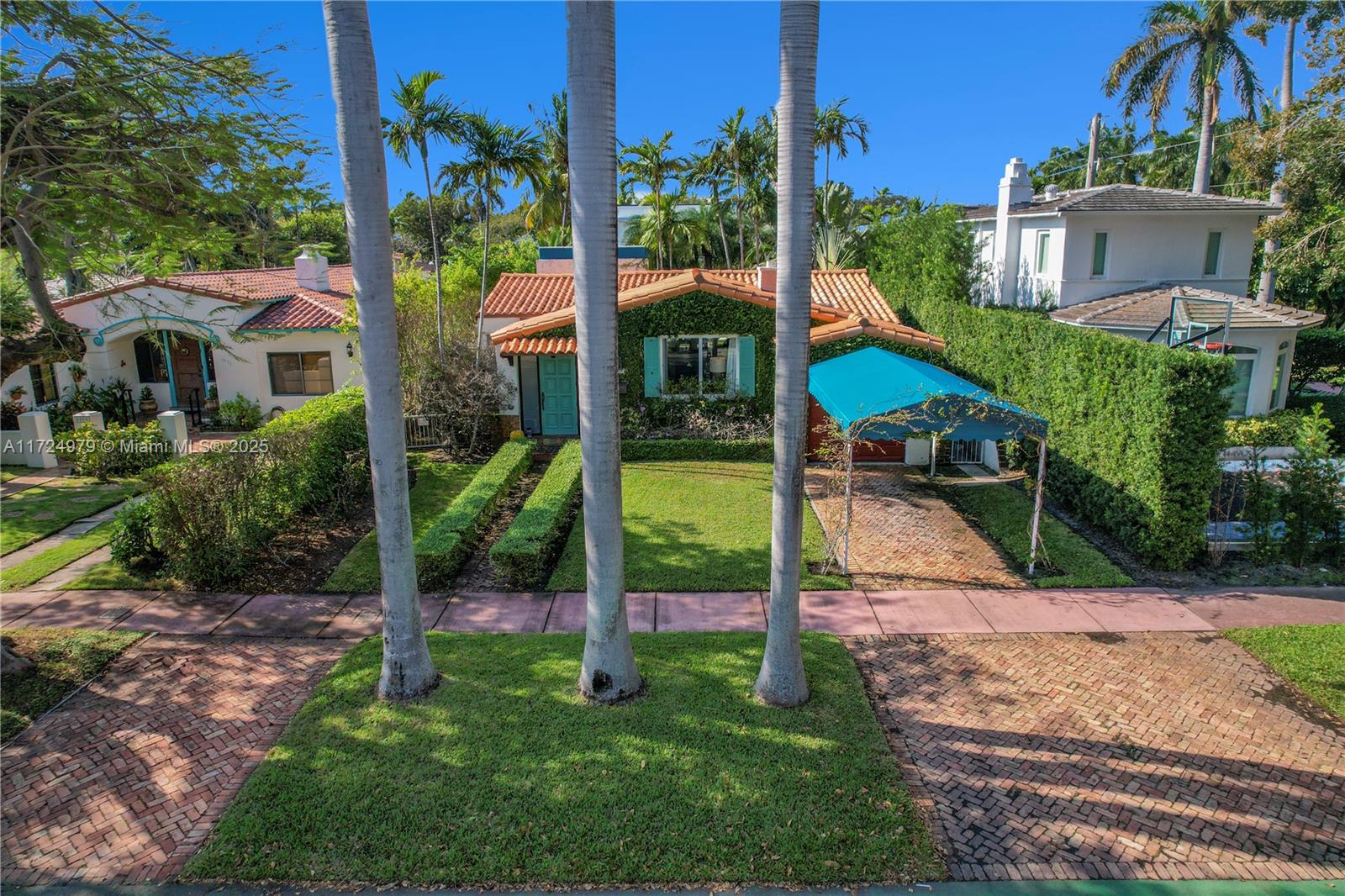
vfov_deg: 57.2
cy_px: 448
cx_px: 672
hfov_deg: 78.6
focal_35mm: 22
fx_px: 822
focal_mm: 8.38
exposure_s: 1/1500
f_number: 2.8
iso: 100
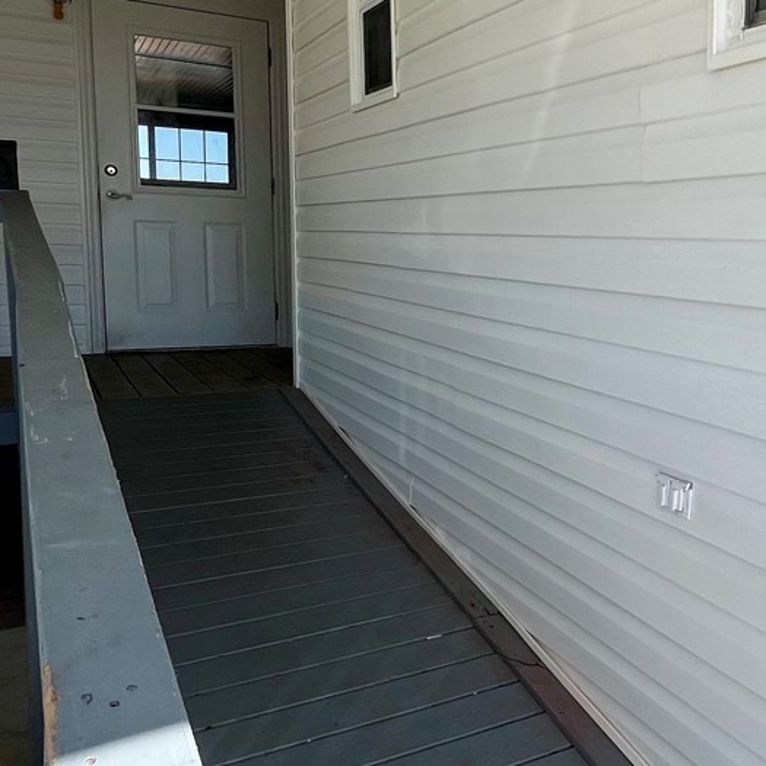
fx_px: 876
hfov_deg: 41.5
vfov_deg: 47.2
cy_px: 357
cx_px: 754
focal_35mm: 35
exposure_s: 1/673
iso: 32
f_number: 1.8
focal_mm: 1.57
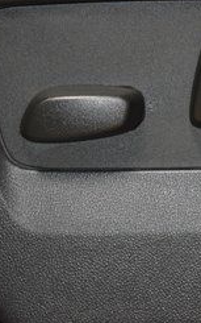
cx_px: 236
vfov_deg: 7.5
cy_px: 81
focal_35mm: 280
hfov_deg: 4.7
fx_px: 2456
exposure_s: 1/50
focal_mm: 70
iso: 2200
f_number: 4.5
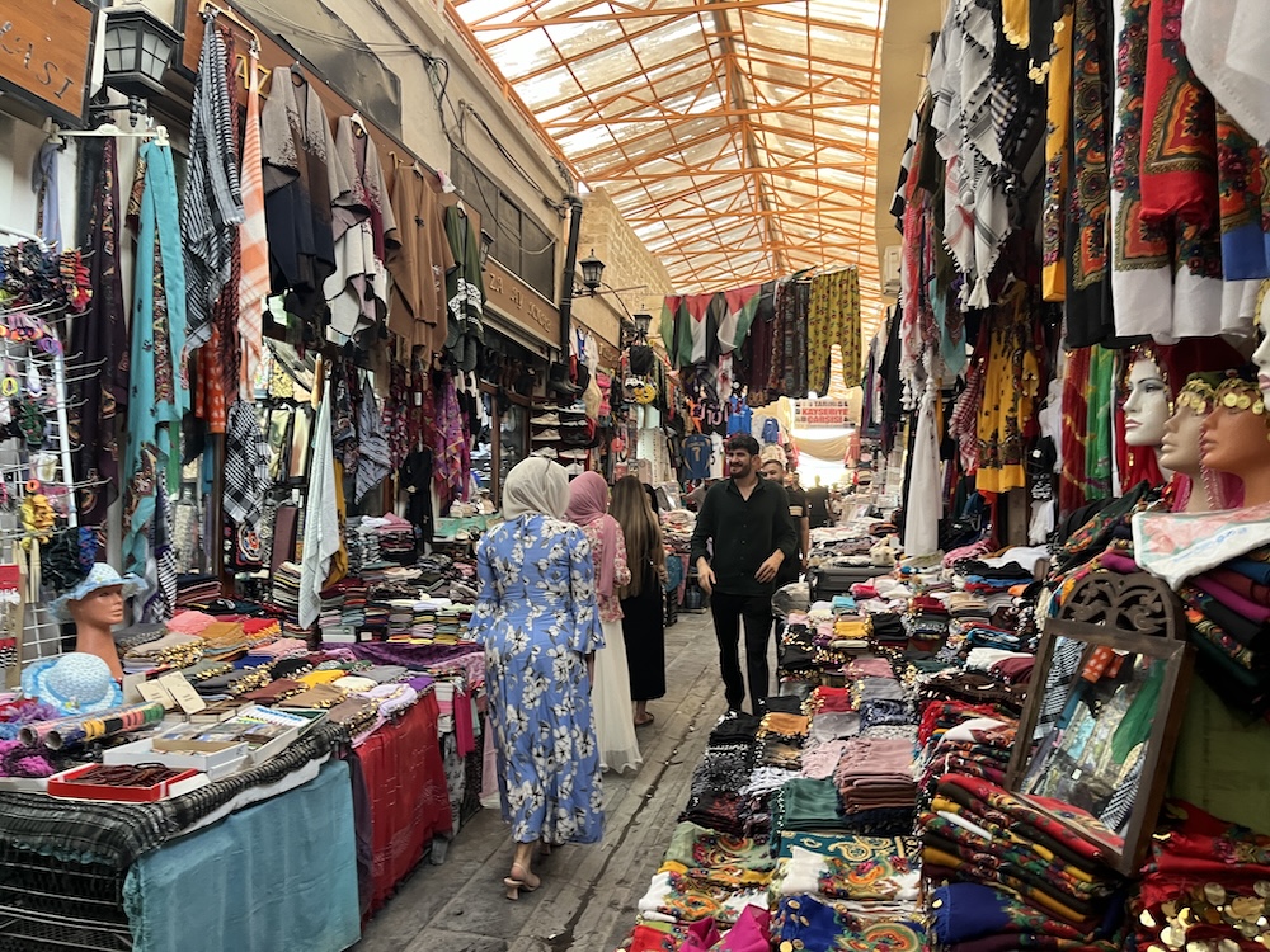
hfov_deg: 67.3
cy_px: 476
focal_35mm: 26
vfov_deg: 53.1
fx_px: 954
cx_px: 635
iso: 160
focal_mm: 5.1
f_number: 1.6
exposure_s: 1/50
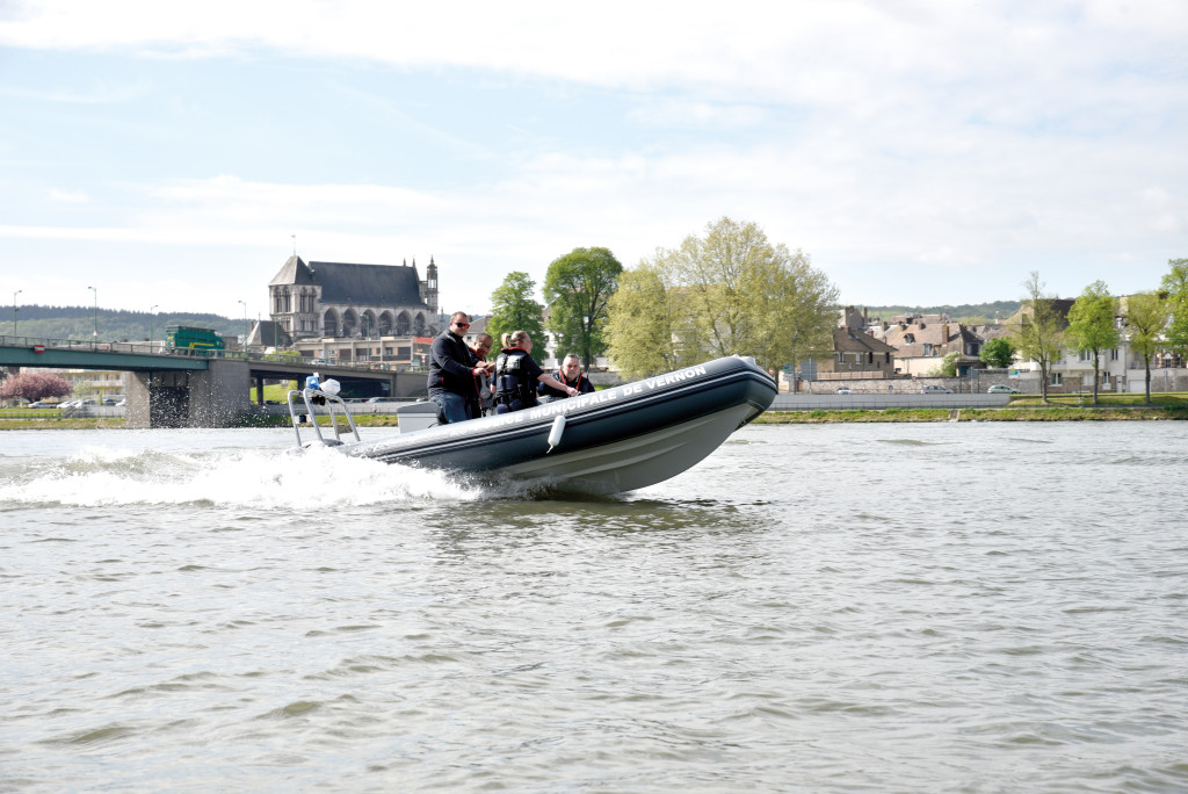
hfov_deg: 28.8
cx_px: 594
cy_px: 397
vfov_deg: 19.5
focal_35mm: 70
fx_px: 2311
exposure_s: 1/400
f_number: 10
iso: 200
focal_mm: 70
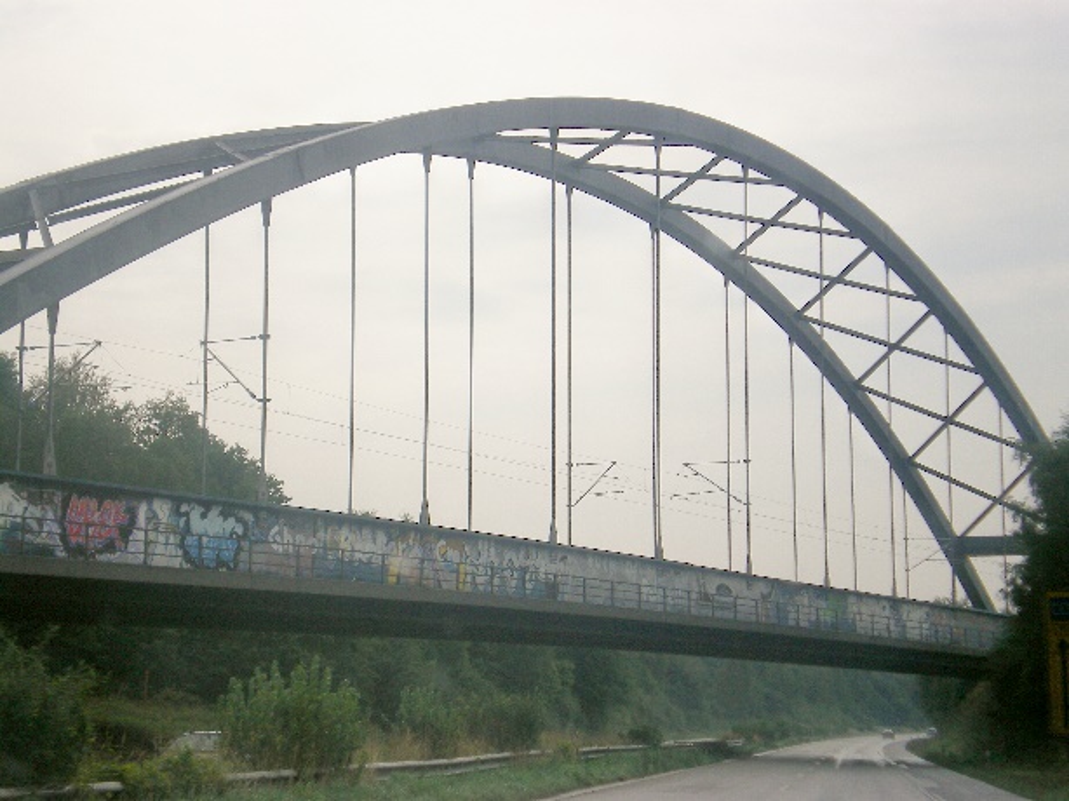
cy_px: 400
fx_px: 2284
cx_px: 534
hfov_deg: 26.3
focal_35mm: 74
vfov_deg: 19.9
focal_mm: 12.3
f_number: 4.6
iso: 64
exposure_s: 1/320
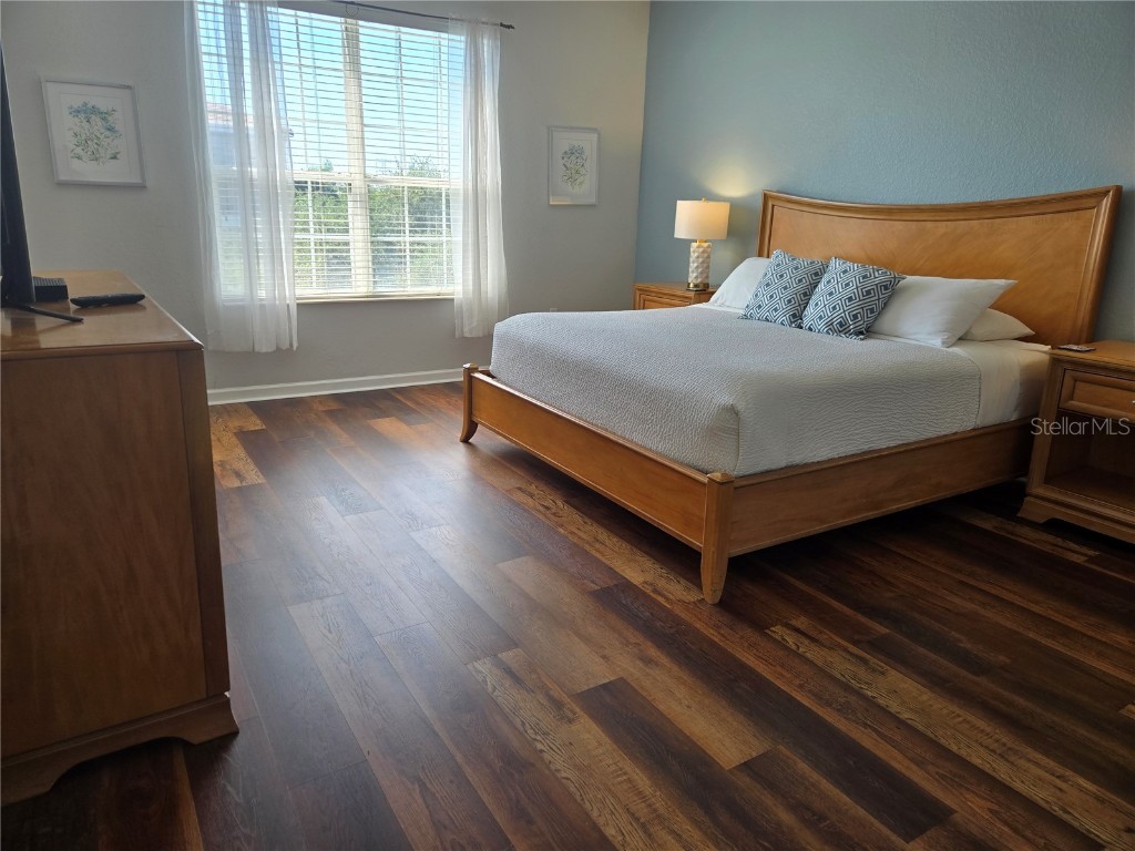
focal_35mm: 23
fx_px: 754
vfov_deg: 58.9
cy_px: 426
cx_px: 568
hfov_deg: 73.9
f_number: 1.8
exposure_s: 1/120
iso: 25
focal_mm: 5.4
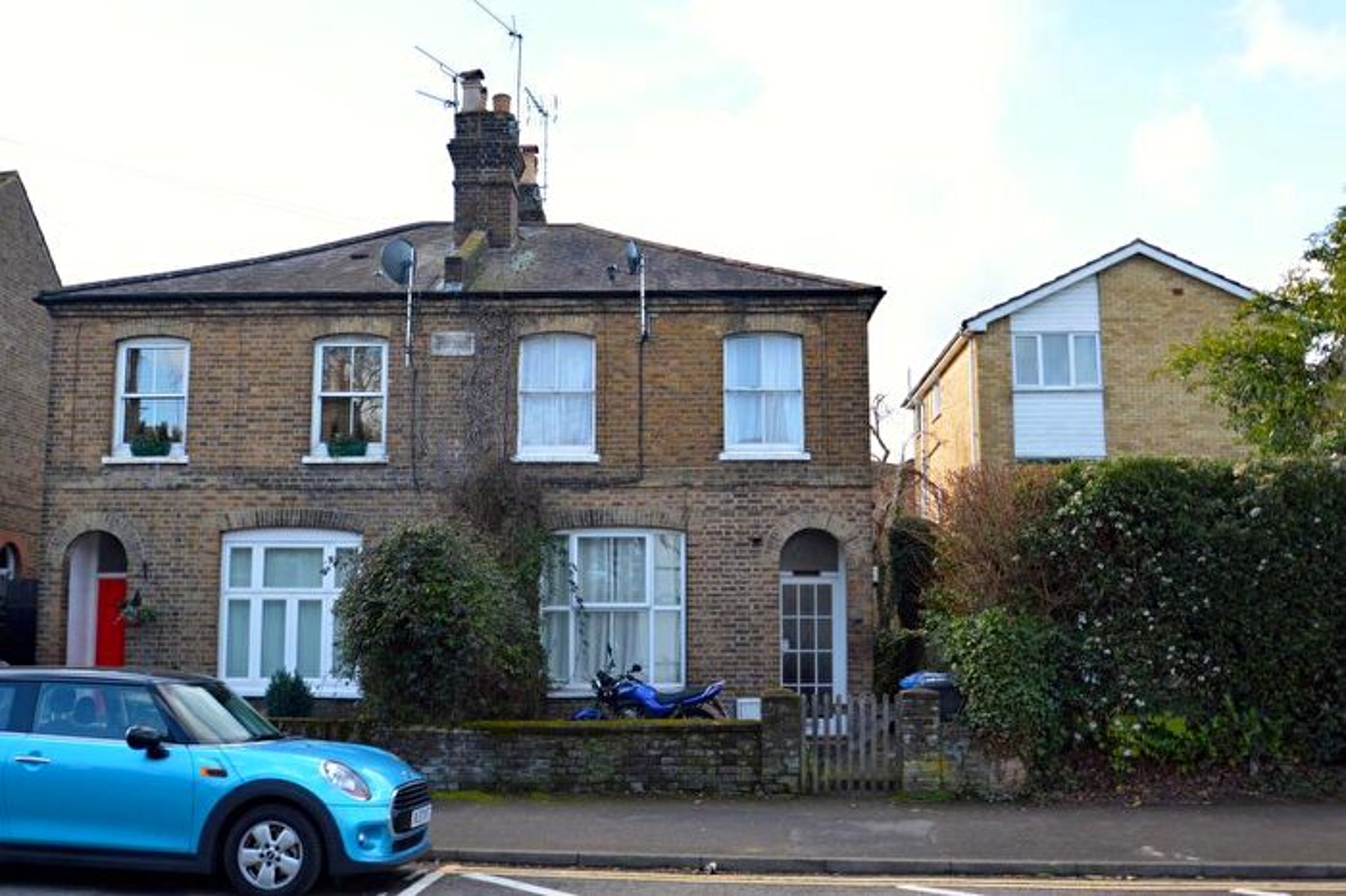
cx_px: 673
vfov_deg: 36.8
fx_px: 1345
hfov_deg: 53.2
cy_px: 448
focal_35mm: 36
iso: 110
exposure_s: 1/125
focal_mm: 24
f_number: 5.6
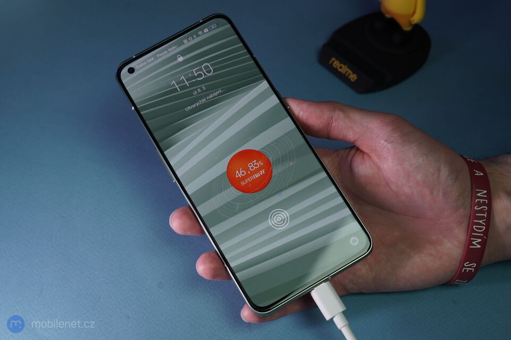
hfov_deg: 42.8
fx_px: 653
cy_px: 170
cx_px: 256
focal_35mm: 46
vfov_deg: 29.2
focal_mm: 46
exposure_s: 1/160
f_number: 7.1
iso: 800
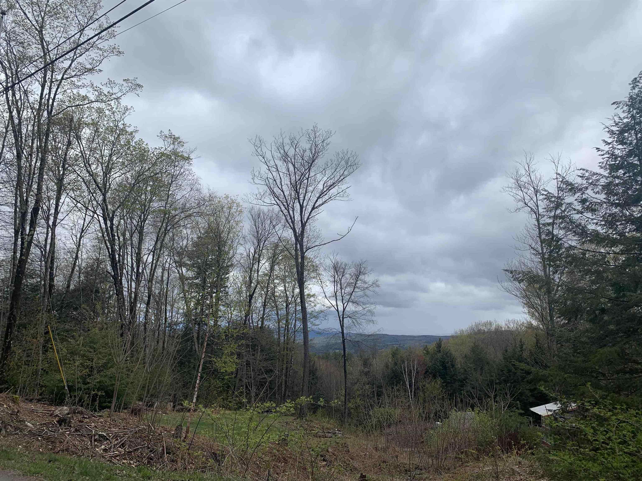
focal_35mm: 26
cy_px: 240
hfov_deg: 67.3
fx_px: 482
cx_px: 321
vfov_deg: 53.1
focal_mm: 4.25
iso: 25
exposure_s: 1/2755
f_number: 1.8
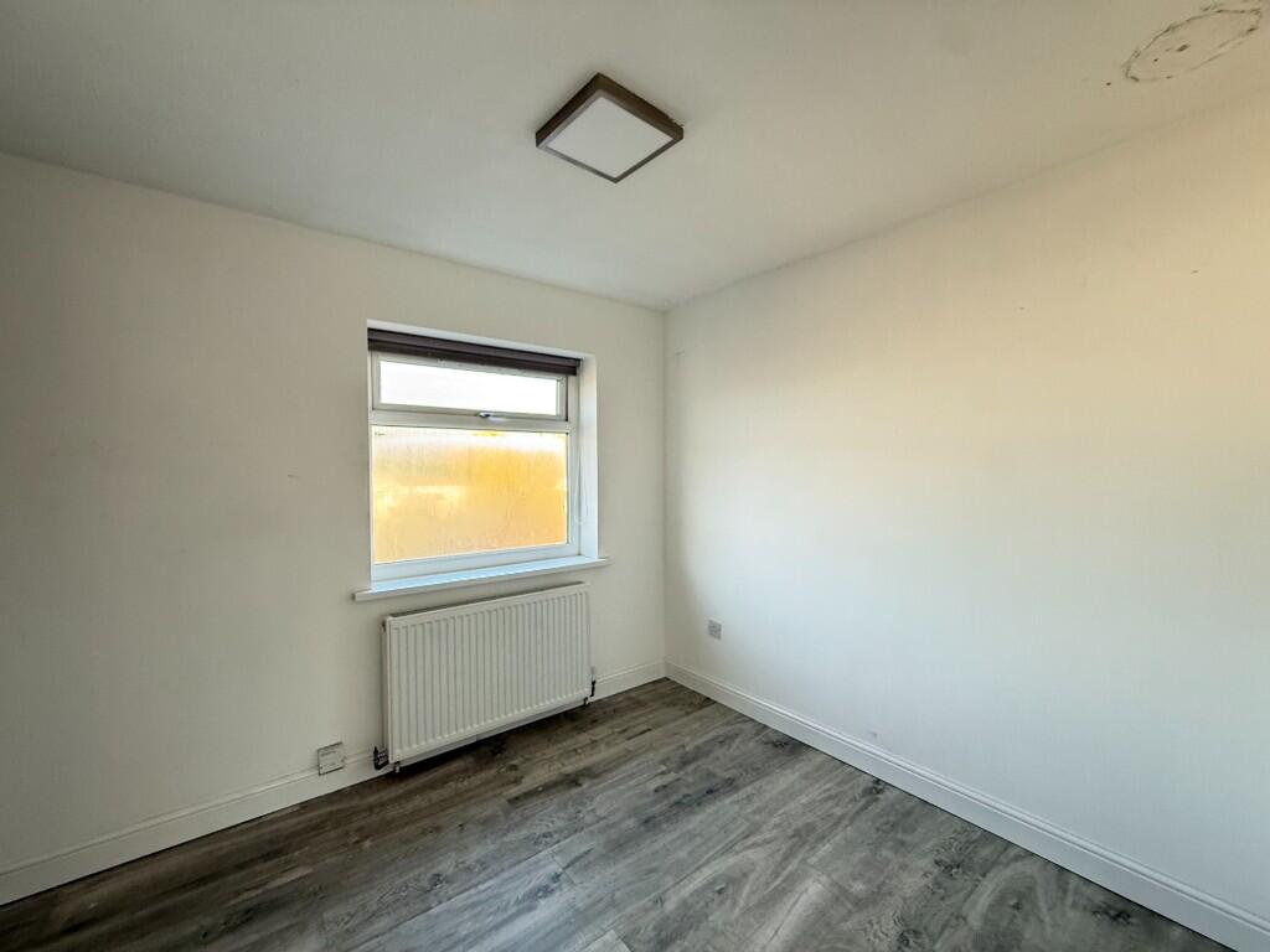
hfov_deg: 102.1
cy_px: 476
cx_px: 635
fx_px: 514
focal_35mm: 14
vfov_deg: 85.7
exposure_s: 1/99
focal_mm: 2.22
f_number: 2.2
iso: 200
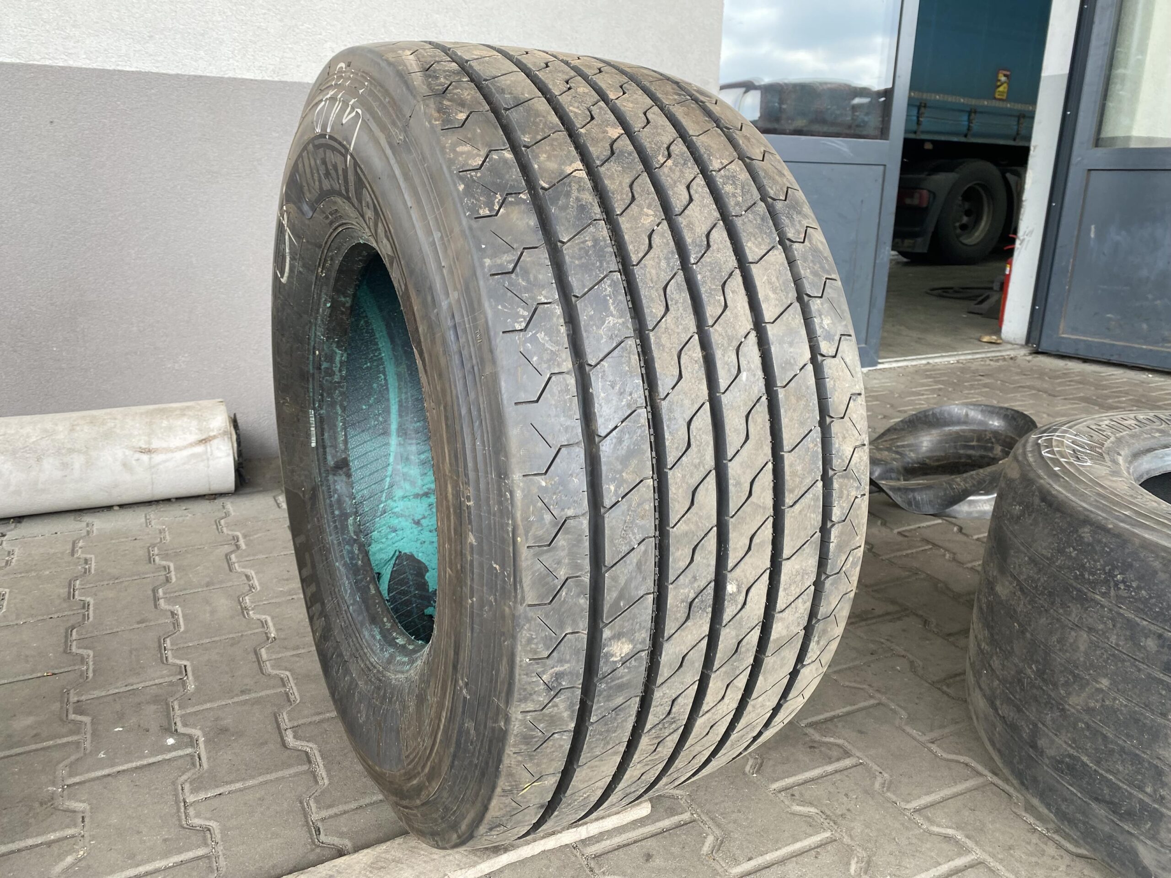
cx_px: 586
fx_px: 880
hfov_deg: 67.3
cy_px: 439
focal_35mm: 26
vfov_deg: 53.1
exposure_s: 1/122
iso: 40
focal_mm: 4.25
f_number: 1.8
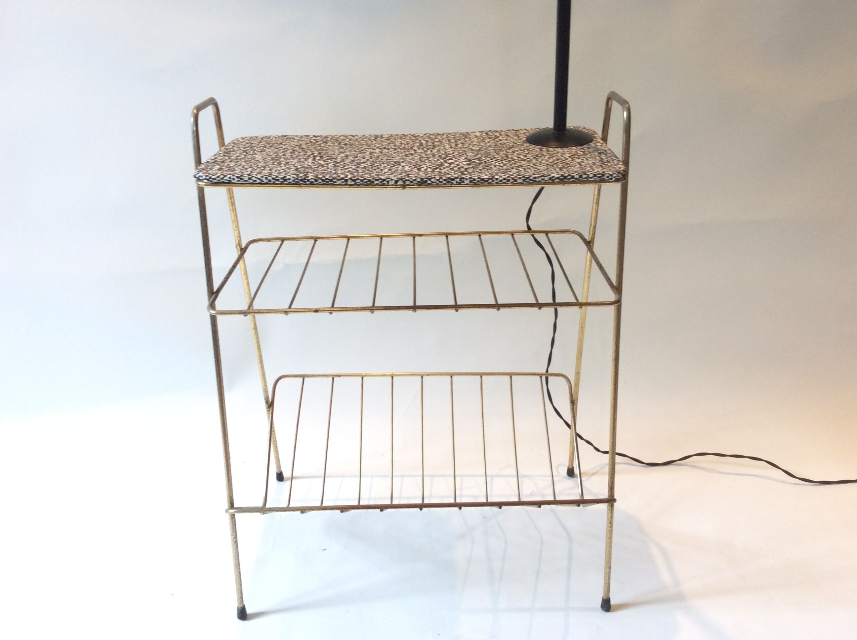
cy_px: 320
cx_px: 428
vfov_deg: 44.1
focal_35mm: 32
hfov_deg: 56.9
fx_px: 791
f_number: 2.4
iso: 64
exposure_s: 1/25
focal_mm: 3.3
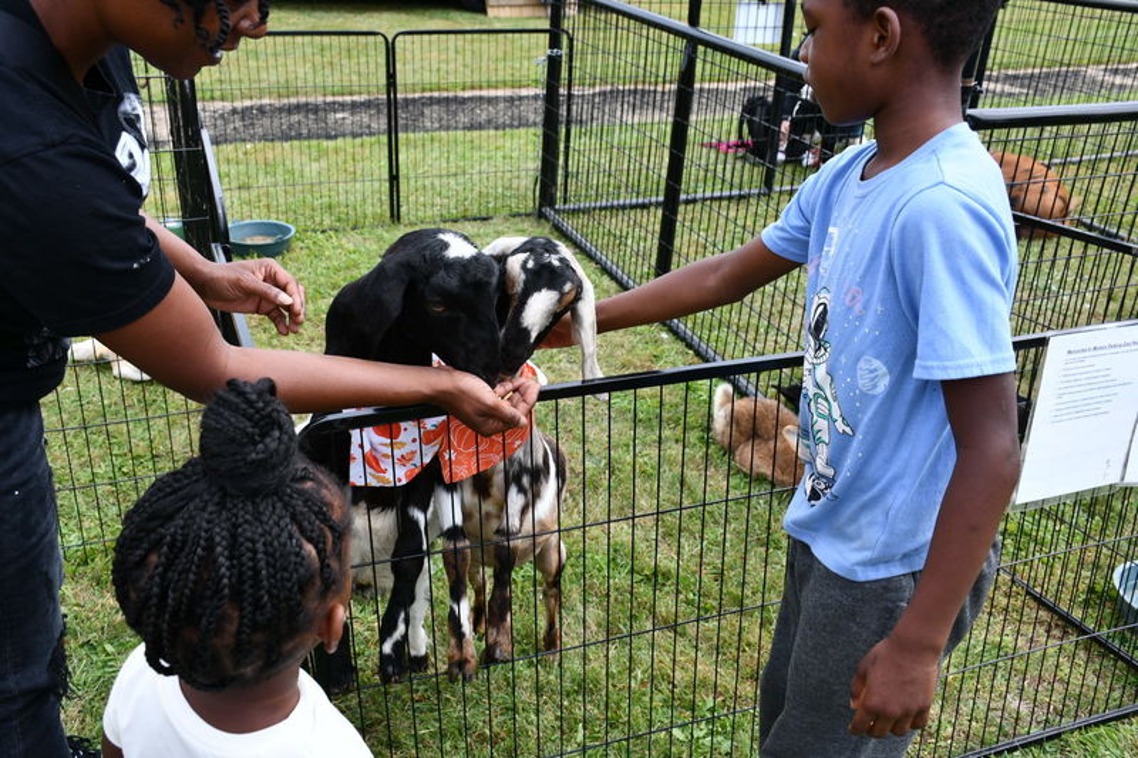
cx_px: 569
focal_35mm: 33
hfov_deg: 57.2
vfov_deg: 40.0
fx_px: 1043
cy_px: 379
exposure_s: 1/250
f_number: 8
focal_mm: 22
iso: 200
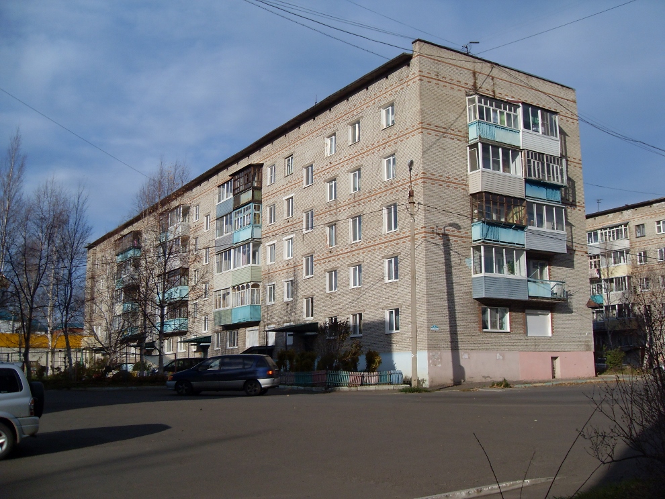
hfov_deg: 50.1
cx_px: 332
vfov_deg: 38.7
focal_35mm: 37
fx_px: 711
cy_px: 250
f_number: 7
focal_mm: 6.3
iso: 80
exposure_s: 1/500
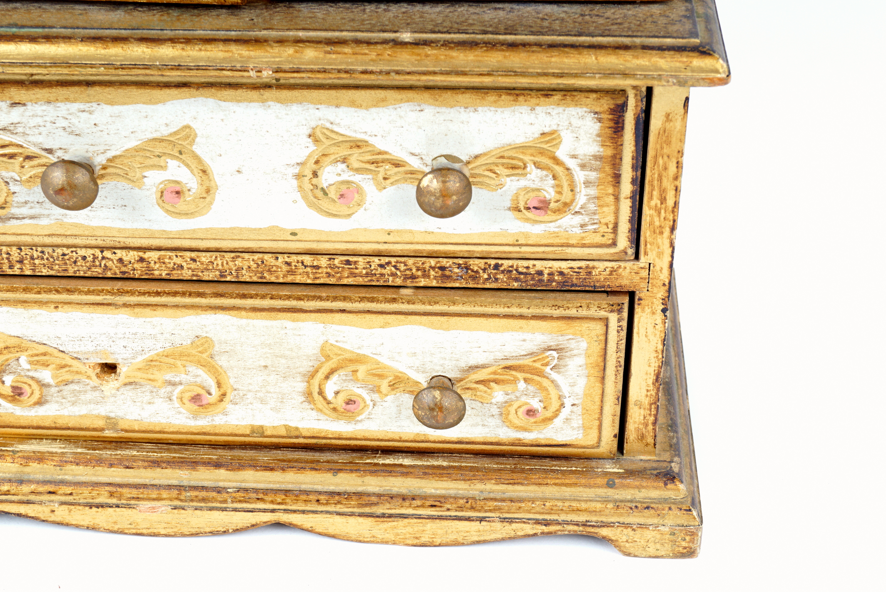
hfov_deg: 29.8
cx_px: 443
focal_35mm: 68
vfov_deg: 20.2
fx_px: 1662
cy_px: 296
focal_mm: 45
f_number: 18
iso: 100
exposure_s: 1/125
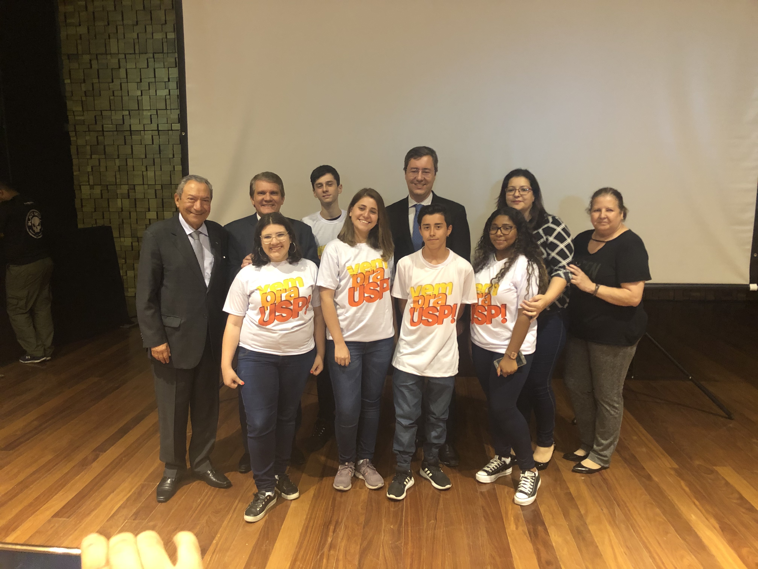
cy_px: 284
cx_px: 379
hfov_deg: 63.4
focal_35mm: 28
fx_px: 613
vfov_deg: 49.7
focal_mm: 3.99
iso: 100
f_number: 1.8
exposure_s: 1/5
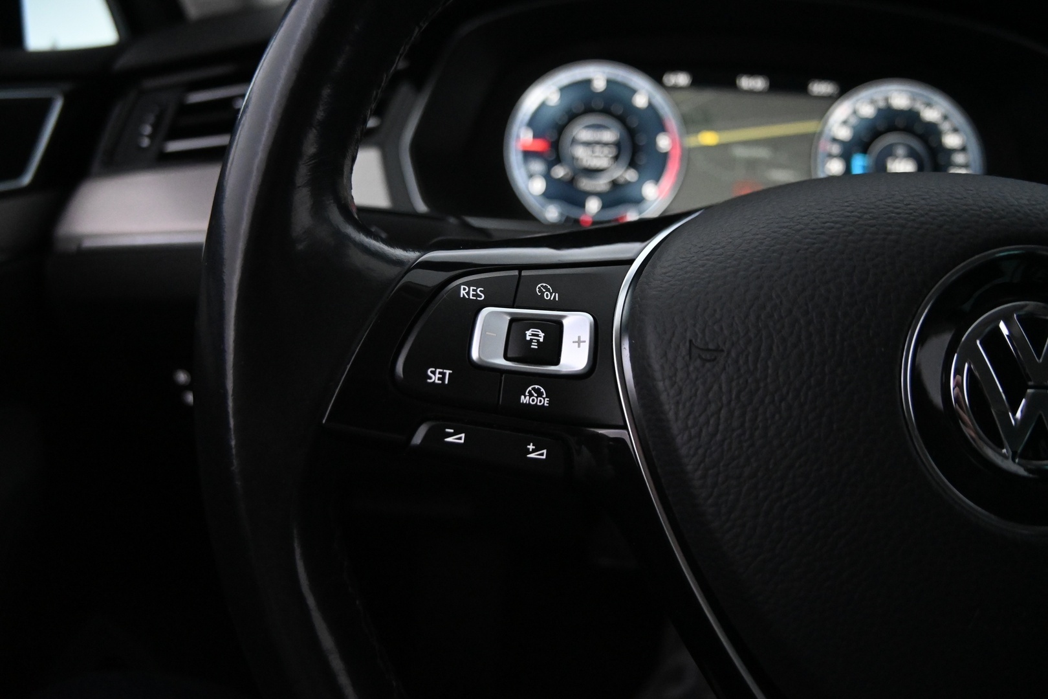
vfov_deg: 18.2
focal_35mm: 75
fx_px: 2183
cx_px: 524
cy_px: 350
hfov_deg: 27.0
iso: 5000
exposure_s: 1/160
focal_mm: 50
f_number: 6.3
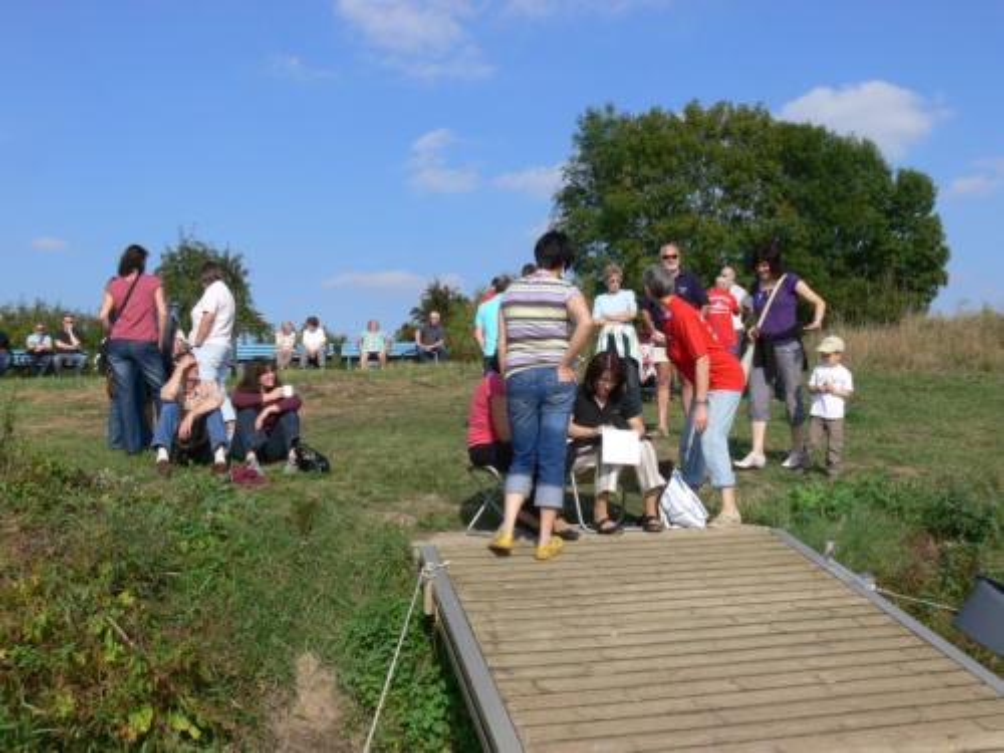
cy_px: 376
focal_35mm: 35
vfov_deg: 40.7
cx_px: 502
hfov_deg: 52.6
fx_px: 1015
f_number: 5.6
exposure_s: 1/320
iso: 80
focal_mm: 7.4
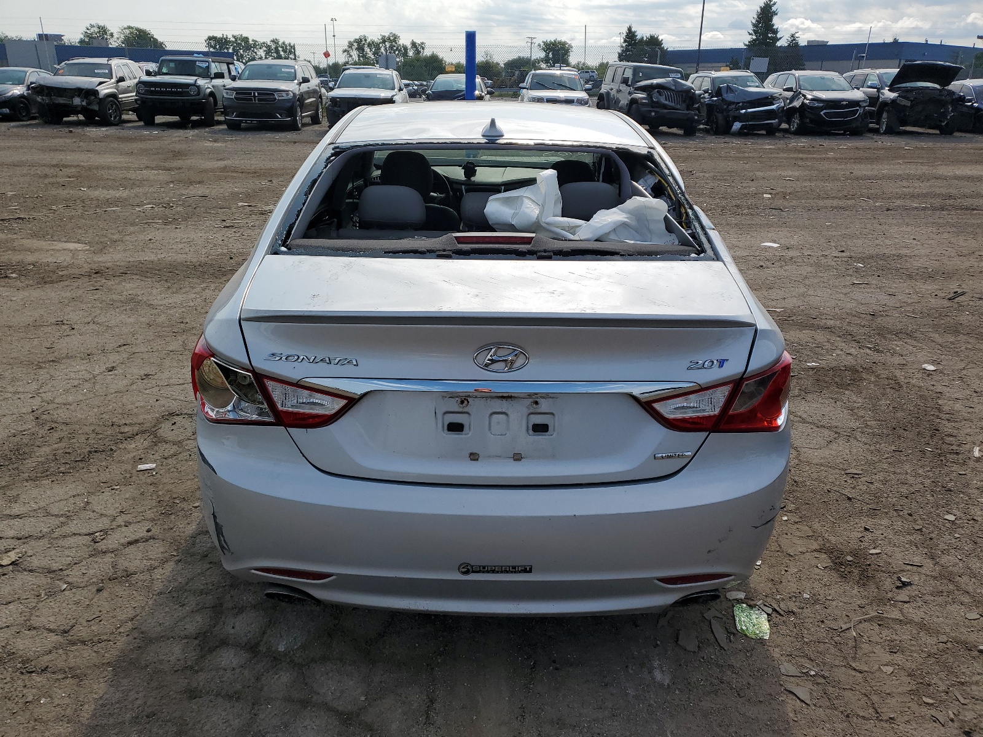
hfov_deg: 67.3
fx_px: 738
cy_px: 368
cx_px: 492
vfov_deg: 53.1
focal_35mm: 26
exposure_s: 1/5000
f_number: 1.5
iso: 50
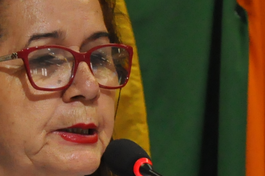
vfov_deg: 2.9
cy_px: 187
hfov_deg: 4.4
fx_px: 3420
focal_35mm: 465
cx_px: 83
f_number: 5.6
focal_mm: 75
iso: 2000
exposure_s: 1/125
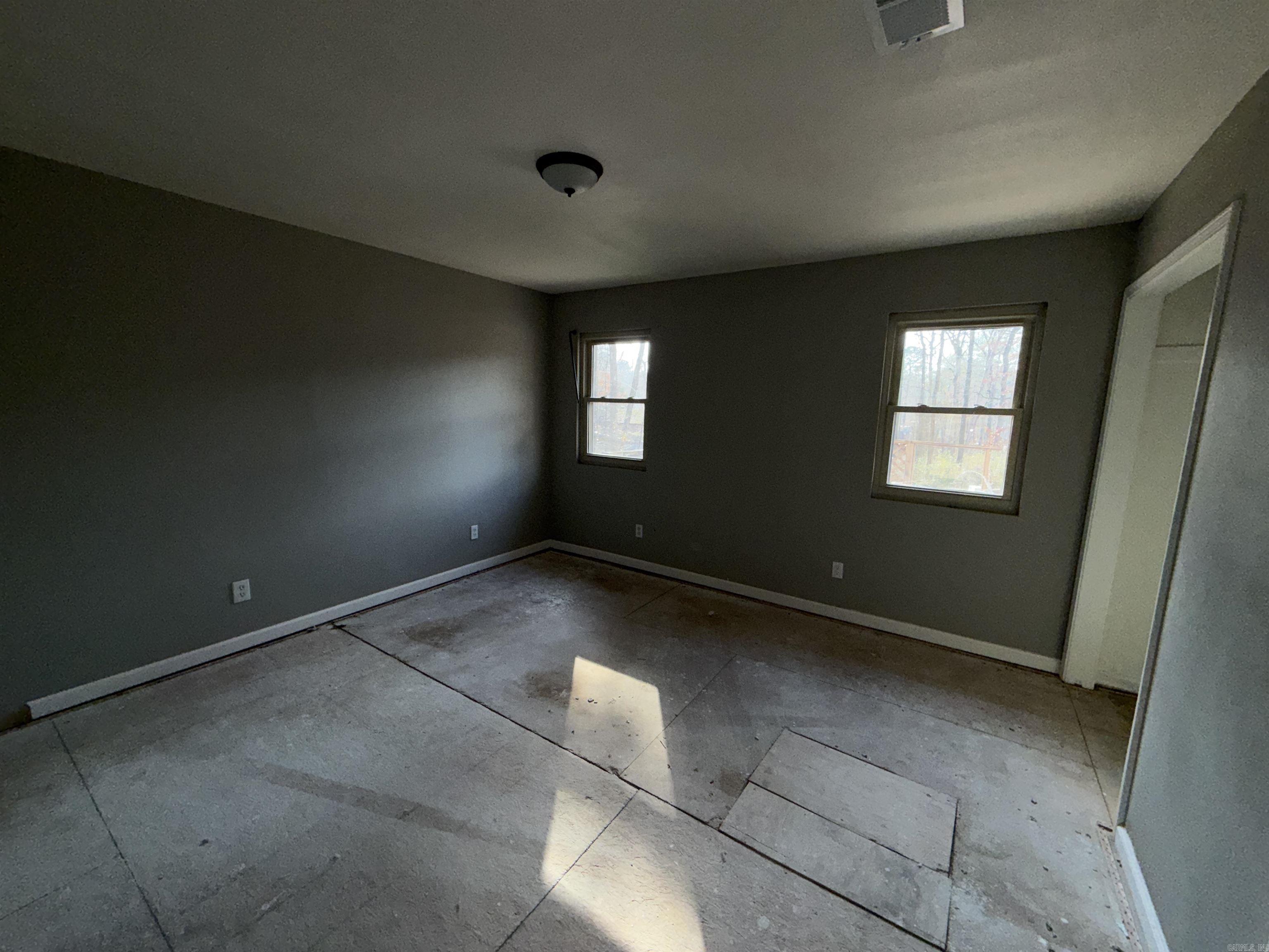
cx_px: 634
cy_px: 476
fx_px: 513
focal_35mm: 14
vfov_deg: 85.7
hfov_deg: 102.1
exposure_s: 1/121
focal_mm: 2.22
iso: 64
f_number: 2.2
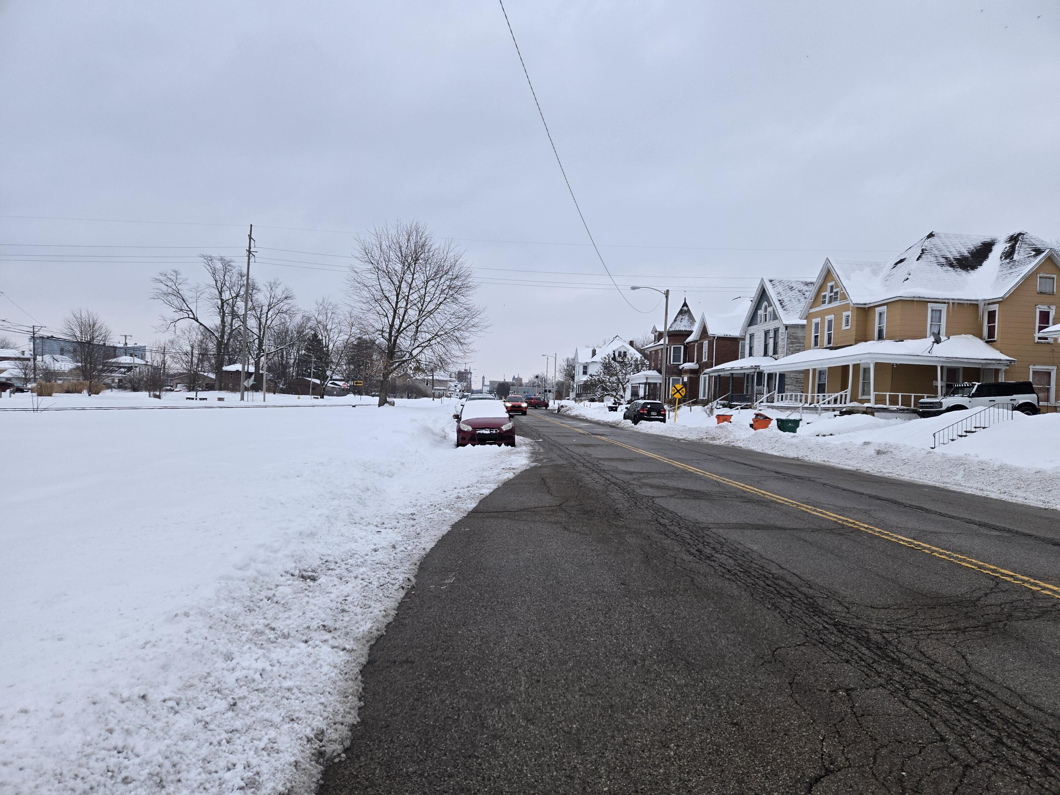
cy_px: 398
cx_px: 530
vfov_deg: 58.9
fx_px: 704
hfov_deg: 73.9
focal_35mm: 23
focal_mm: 5.4
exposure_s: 1/120
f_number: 1.8
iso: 25
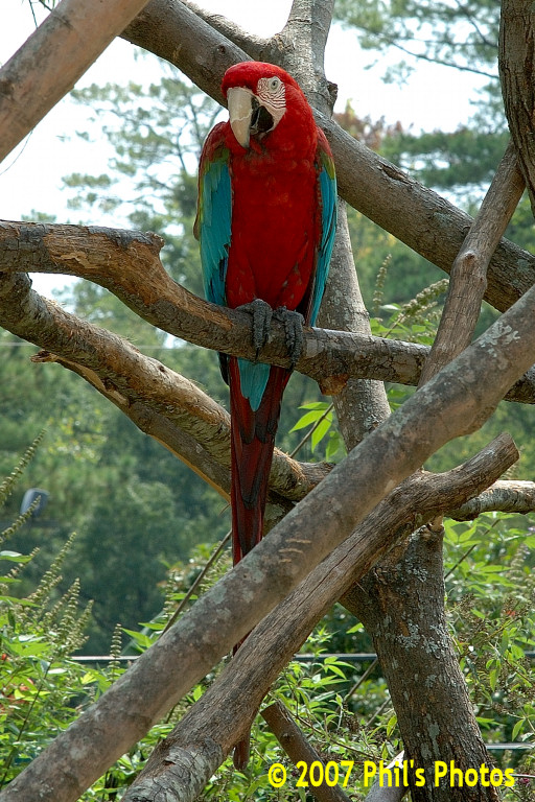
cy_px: 401
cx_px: 268
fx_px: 2842
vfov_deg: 16.1
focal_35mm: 128
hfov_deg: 10.8
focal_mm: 85
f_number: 11
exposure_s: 1/125
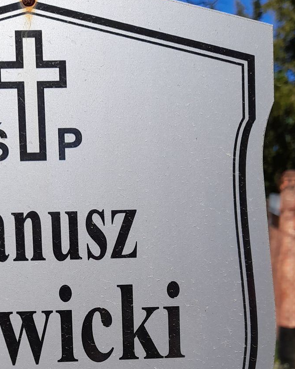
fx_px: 633
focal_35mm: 58
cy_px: 337
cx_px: 95
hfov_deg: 26.1
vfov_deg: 30.9
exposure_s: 1/617
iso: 20
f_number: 2
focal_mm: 4.6
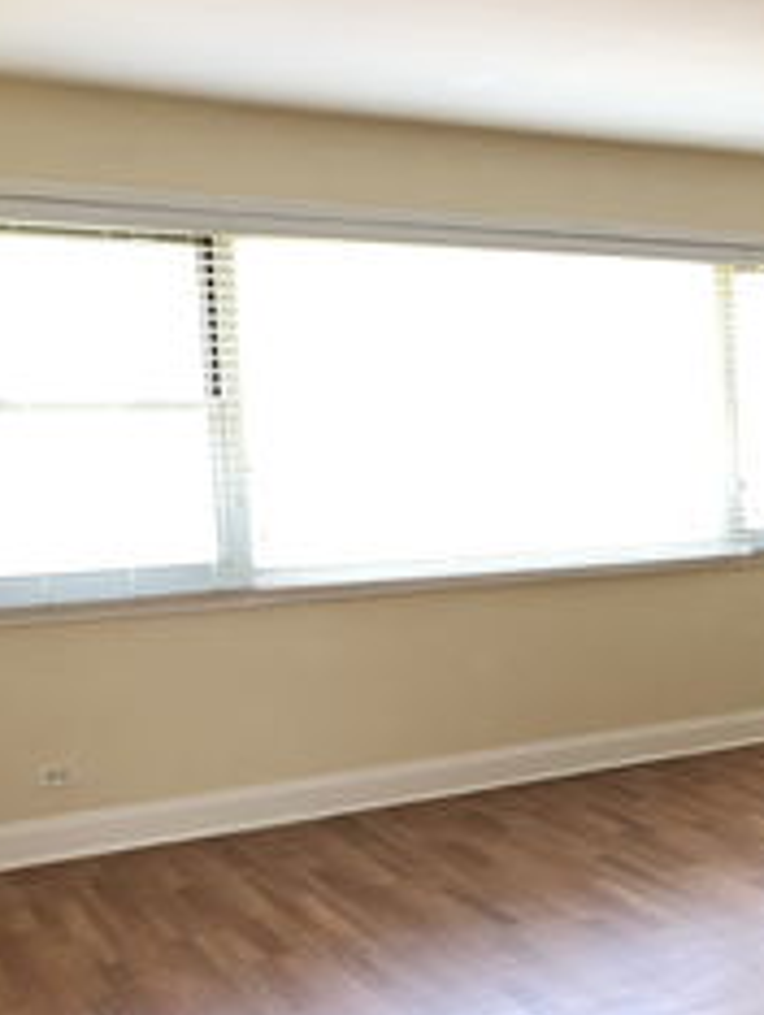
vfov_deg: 37.2
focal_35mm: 51
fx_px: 1498
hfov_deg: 26.9
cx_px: 784
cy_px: 646
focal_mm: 4
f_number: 1.8
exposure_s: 1/24
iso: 40
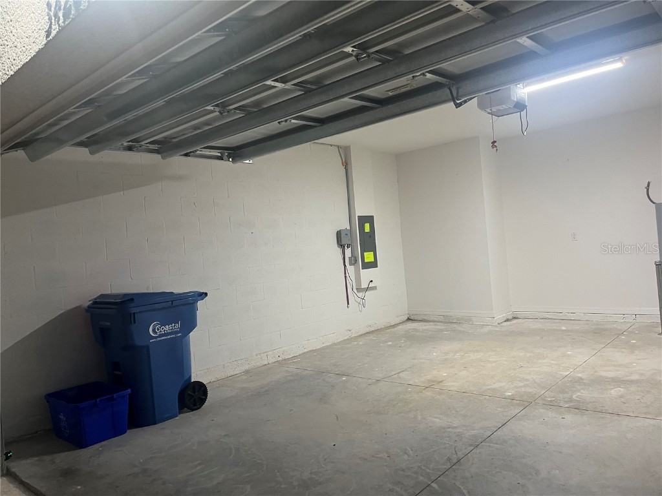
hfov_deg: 67.3
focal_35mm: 26
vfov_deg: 53.1
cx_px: 331
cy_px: 248
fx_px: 497
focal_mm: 5.1
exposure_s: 1/60
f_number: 1.6
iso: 160
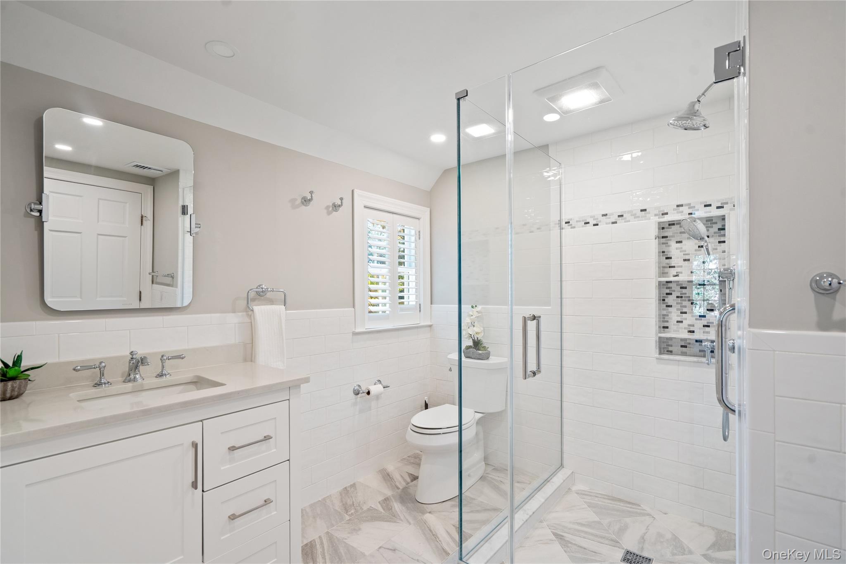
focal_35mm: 16
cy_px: 282
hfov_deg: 96.7
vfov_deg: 73.7
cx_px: 423
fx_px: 376
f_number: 6.3
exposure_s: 1/10
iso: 640
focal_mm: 16
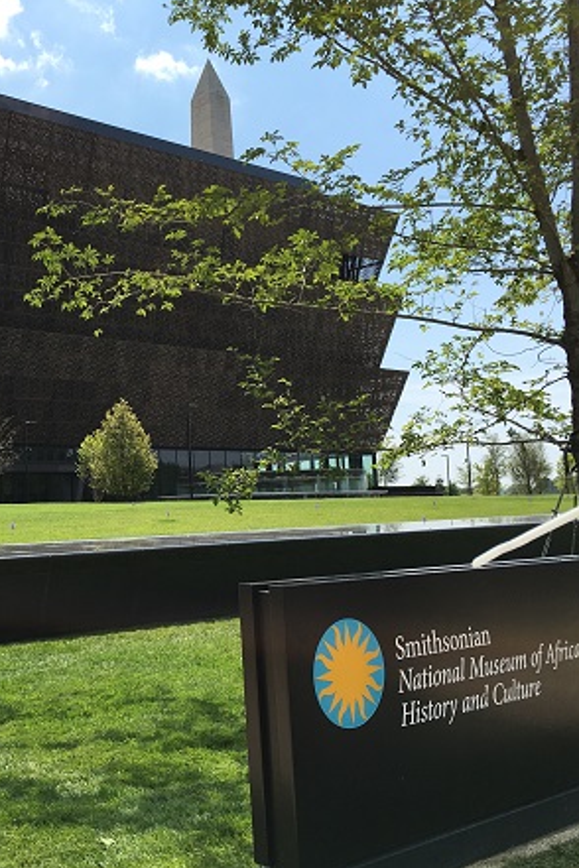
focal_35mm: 41
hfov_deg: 31.5
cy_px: 435
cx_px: 87
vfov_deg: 47.4
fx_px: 989
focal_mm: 4.15
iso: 25
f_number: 2.2
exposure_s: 1/1637
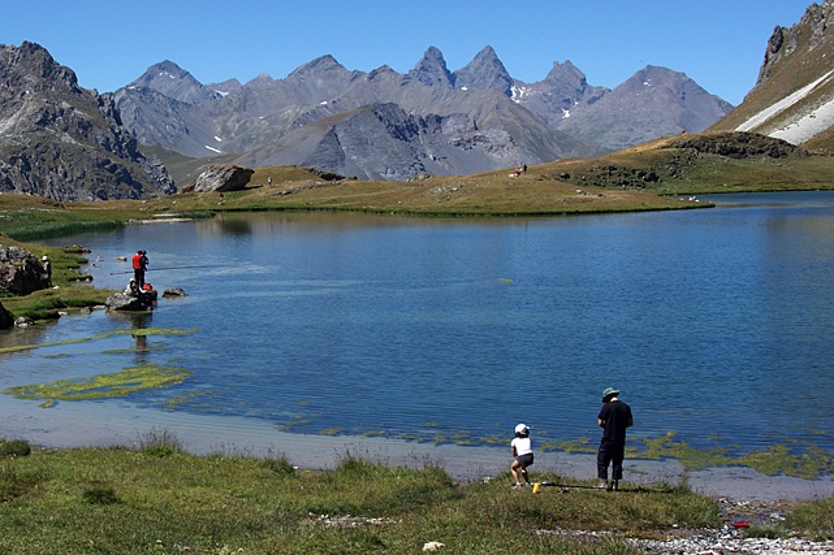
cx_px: 277
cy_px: 287
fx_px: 1366
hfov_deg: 33.6
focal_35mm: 59
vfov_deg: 23.0
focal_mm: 28
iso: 100
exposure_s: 1/160
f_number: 13
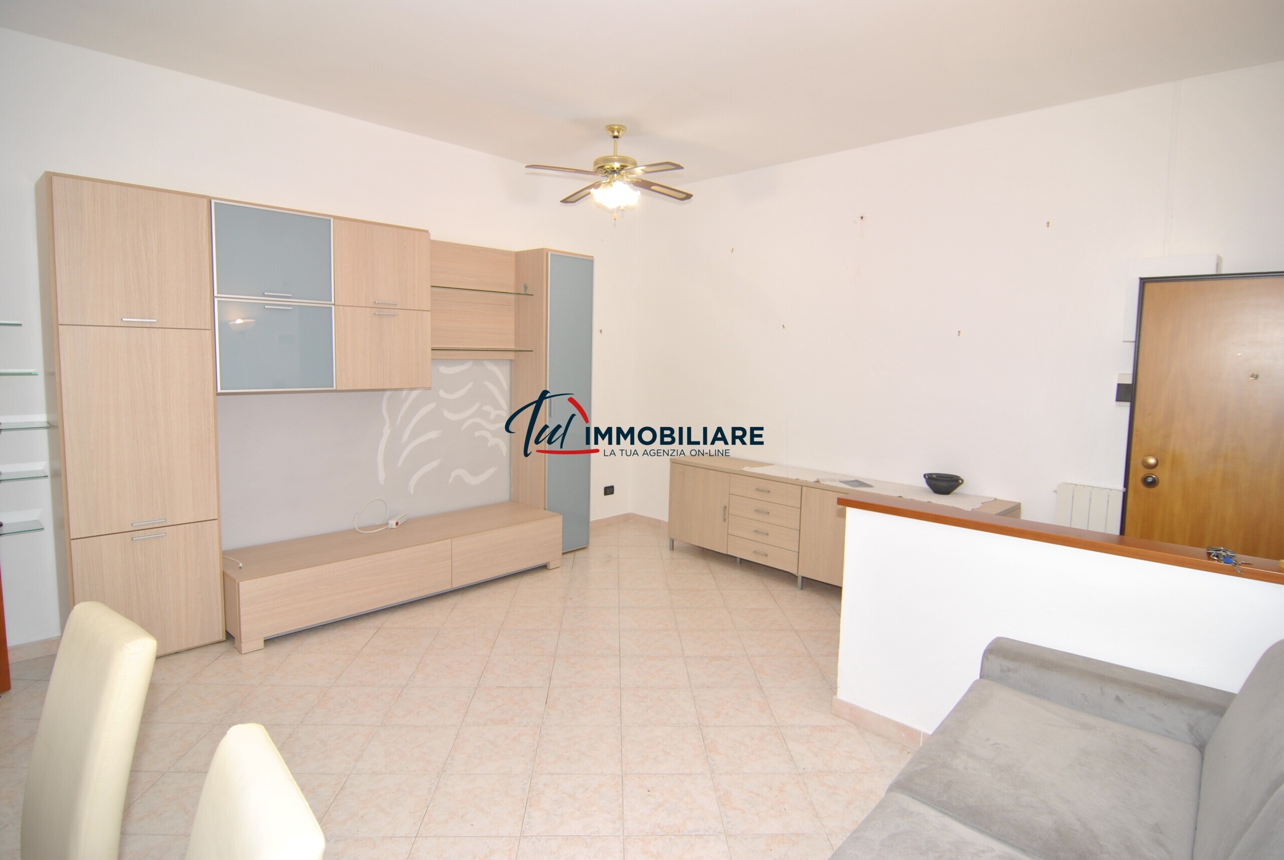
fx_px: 643
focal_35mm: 18
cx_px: 642
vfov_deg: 67.5
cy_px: 430
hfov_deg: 89.9
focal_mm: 12
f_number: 4
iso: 200
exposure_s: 1/60
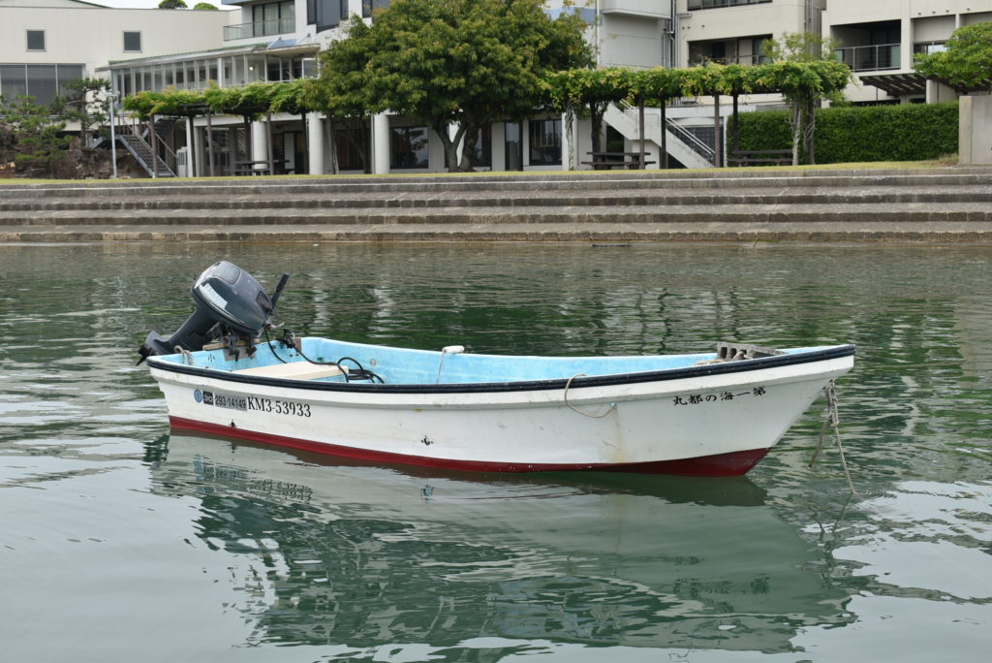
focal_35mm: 52
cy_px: 332
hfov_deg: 37.8
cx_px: 496
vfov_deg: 25.8
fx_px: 1447
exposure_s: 1/250
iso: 100
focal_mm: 35
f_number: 8
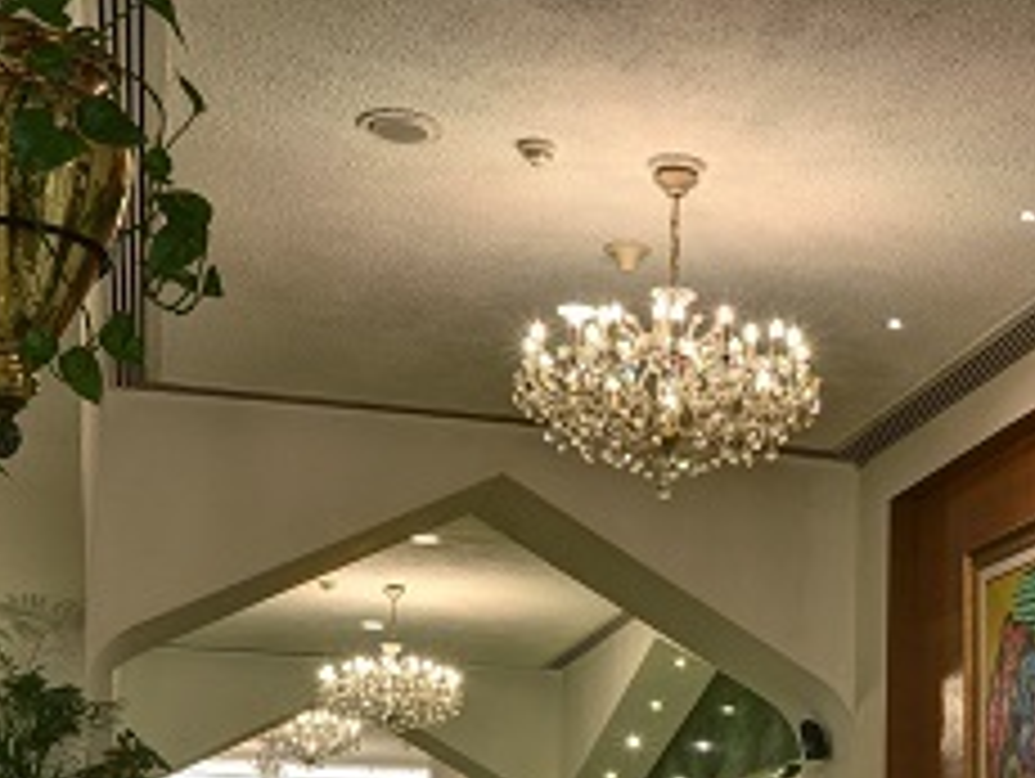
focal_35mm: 73
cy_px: 645
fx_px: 2185
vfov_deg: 19.9
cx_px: 801
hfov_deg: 26.2
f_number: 29
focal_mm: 35
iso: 100
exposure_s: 5
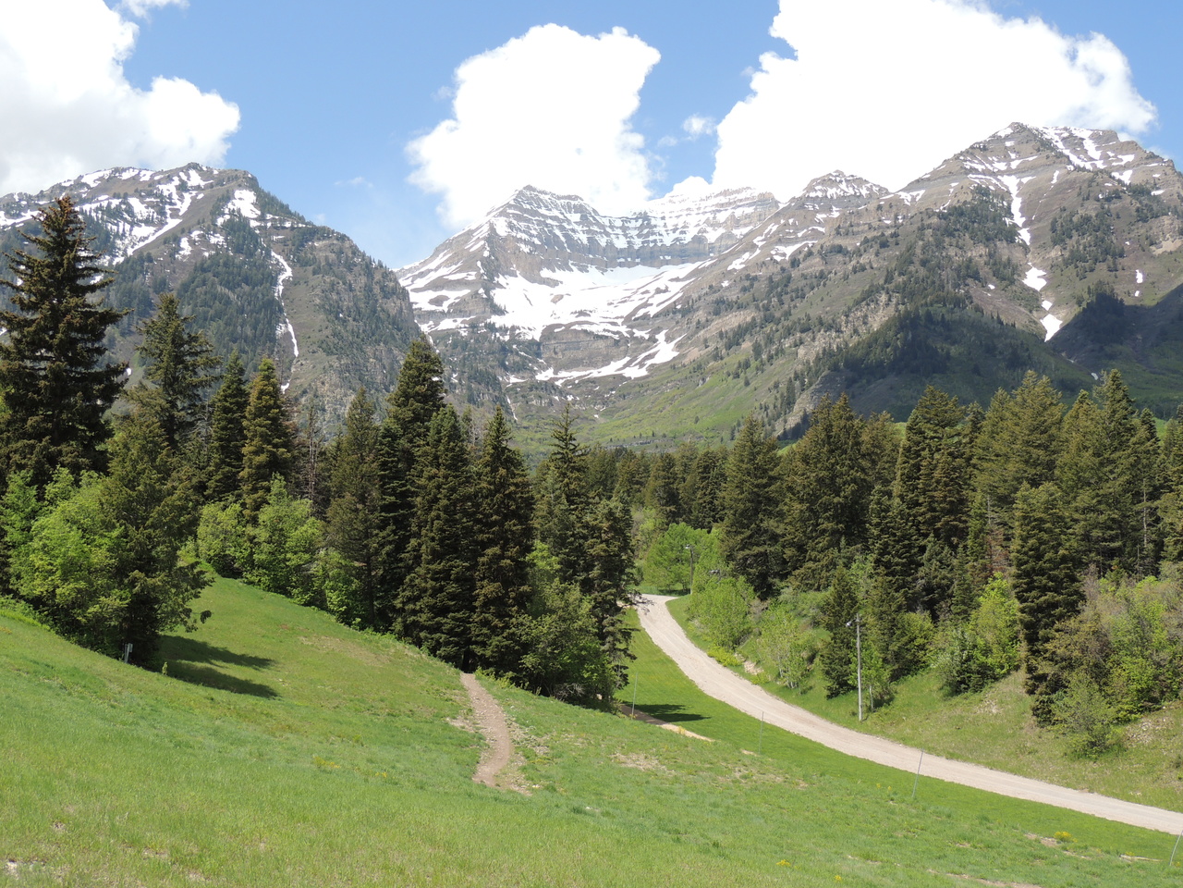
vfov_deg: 36.0
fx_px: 1367
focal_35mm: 40
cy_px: 444
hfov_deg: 46.8
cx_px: 592
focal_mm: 7.1
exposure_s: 1/800
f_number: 3.3
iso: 100
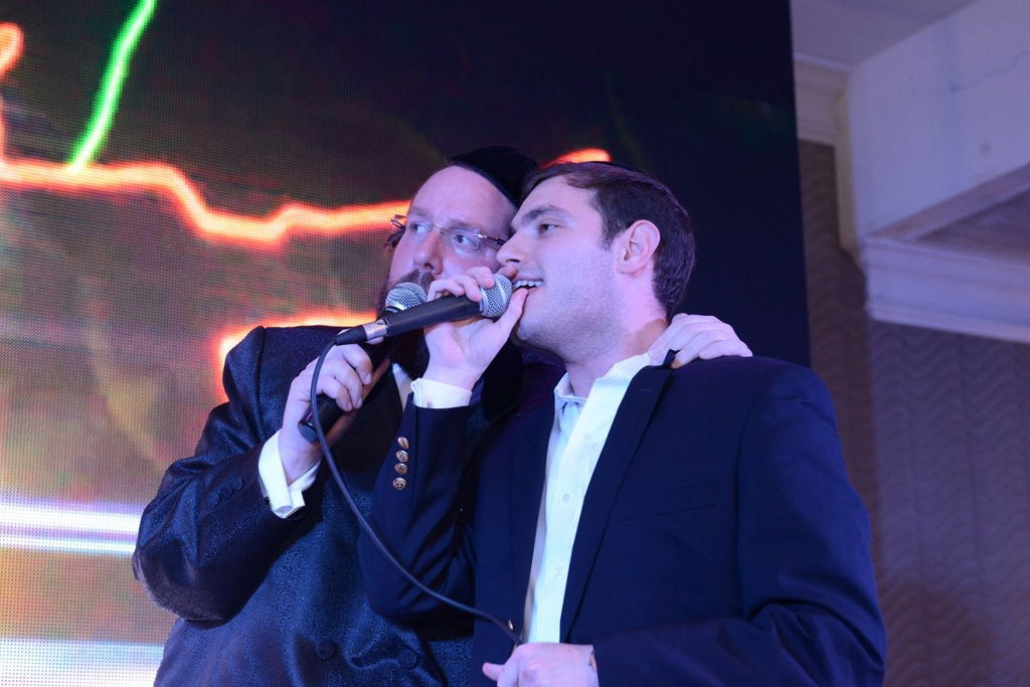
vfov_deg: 20.6
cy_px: 344
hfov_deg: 30.5
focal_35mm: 66
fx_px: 1888
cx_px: 515
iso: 2500
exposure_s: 1/125
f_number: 5.6
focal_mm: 66
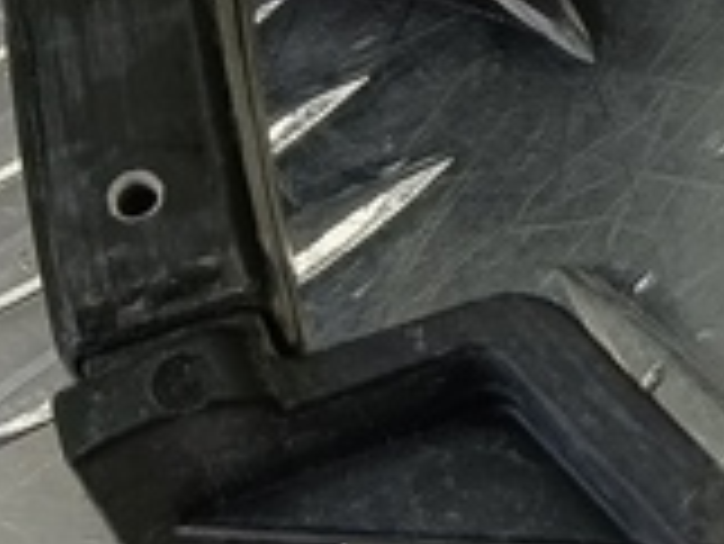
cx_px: 1551
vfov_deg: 9.9
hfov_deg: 11.8
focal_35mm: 146
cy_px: -193
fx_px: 3056
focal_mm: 4.11
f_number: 1.6
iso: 112
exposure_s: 1/50
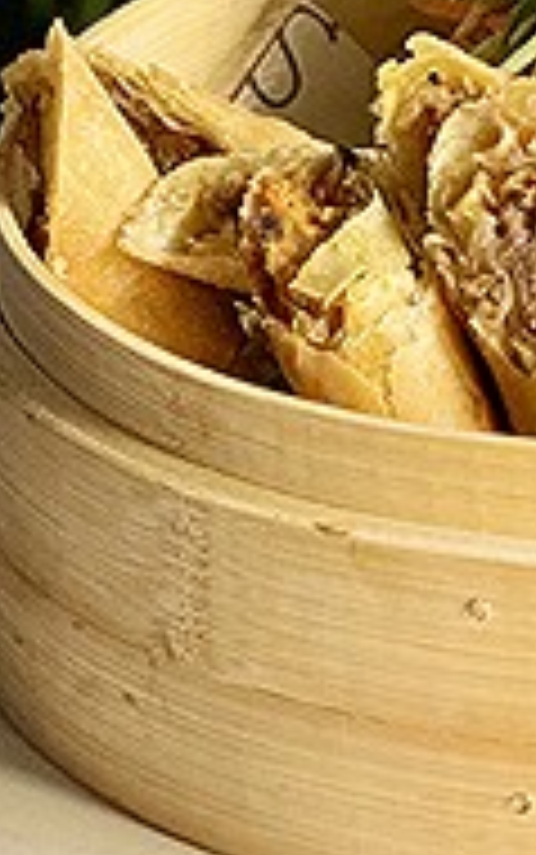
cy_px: 198
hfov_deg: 3.3
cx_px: 649
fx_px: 9382
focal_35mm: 402
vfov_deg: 5.2
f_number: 2.8
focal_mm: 15.66
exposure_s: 1/100
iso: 400
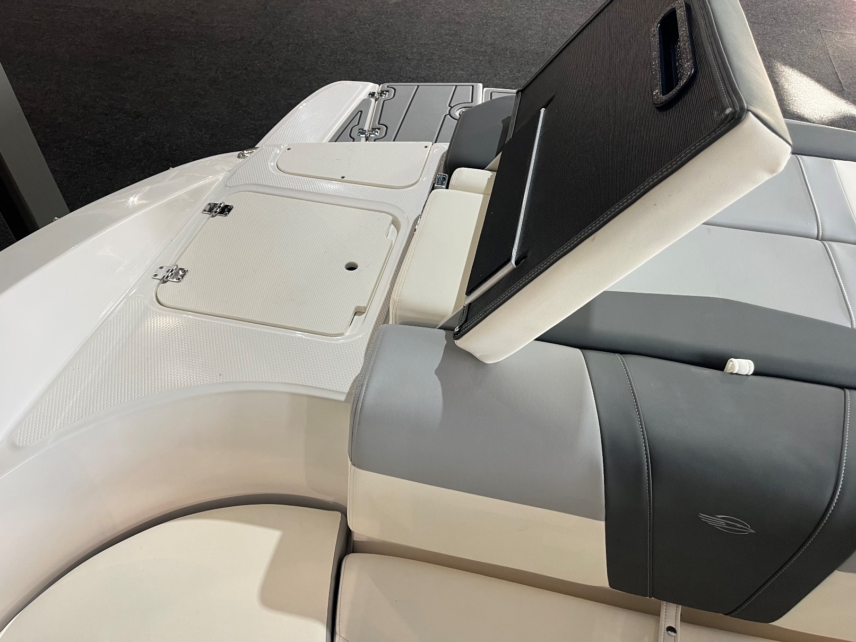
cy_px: 321
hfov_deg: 67.3
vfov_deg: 53.1
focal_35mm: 26
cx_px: 428
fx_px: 643
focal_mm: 5.1
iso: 100
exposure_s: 1/50
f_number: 1.6
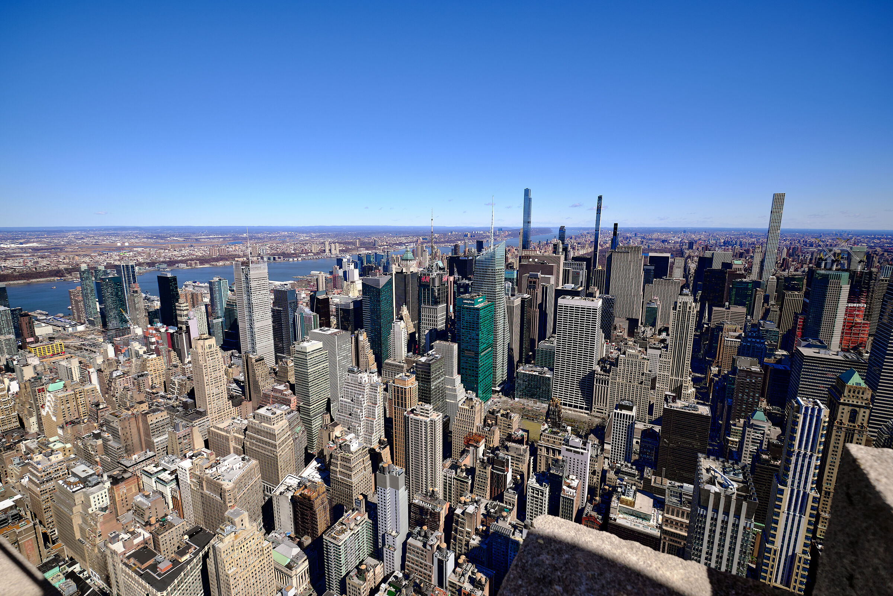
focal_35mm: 17
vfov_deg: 70.4
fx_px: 422
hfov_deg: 93.3
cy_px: 298
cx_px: 446
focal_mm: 11
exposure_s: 1/1000
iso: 200
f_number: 5.6
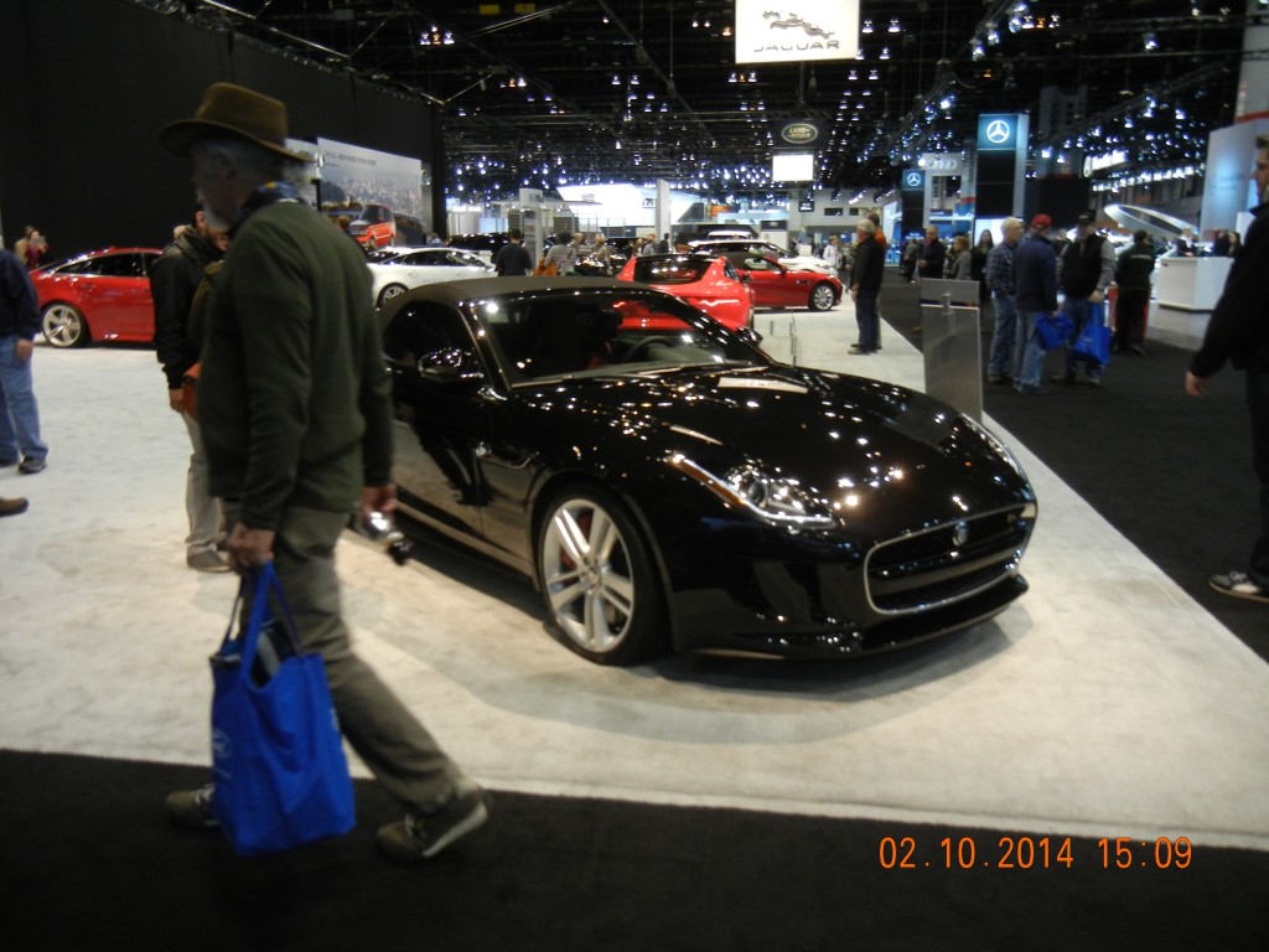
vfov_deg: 46.8
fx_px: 1100
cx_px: 634
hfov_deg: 60.0
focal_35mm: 30
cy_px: 476
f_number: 3.5
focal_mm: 5.4
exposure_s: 1/73.6
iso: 400
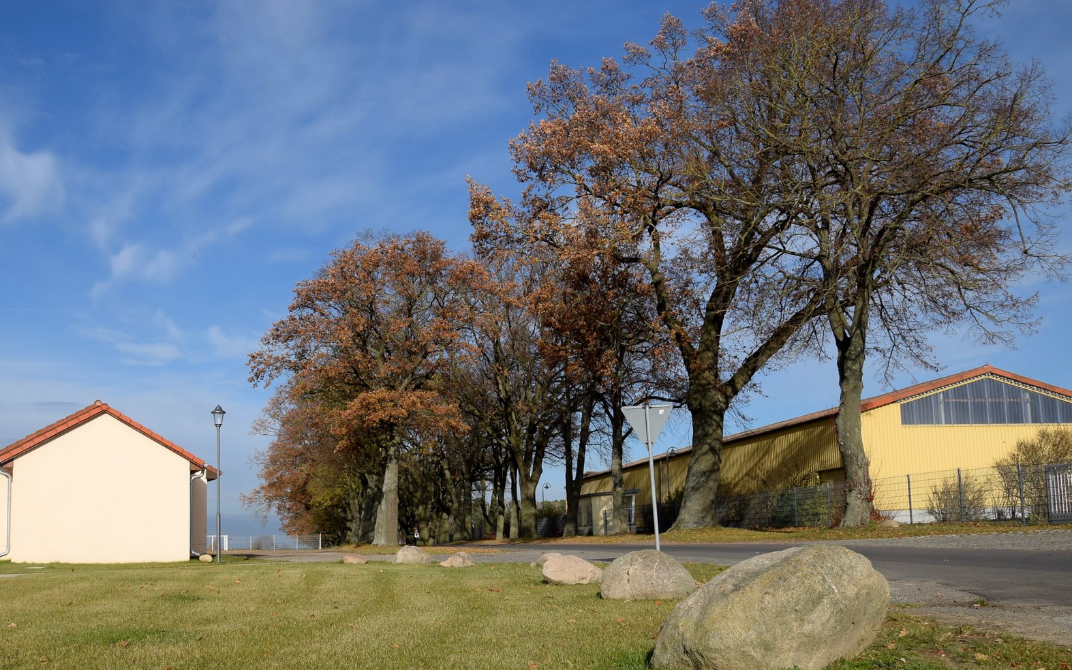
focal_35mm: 28
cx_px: 533
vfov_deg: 44.5
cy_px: 322
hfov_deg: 66.5
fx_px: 818
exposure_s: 1/1250
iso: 200
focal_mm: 18
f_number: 6.3
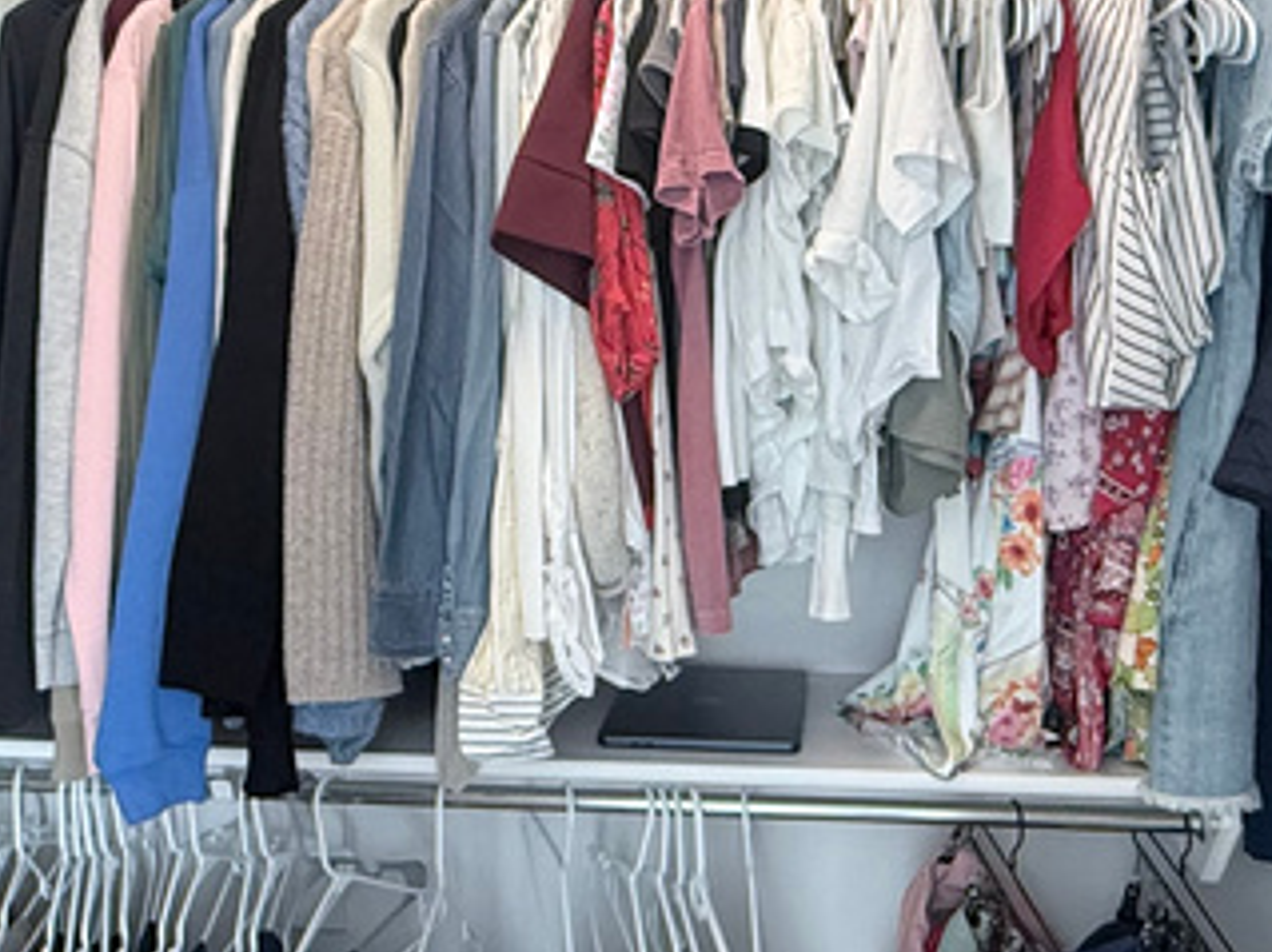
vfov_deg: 32.0
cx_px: 630
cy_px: 347
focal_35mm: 45
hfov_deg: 42.1
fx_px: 1653
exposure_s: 1/120
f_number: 2.2
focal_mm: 2.22
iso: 320
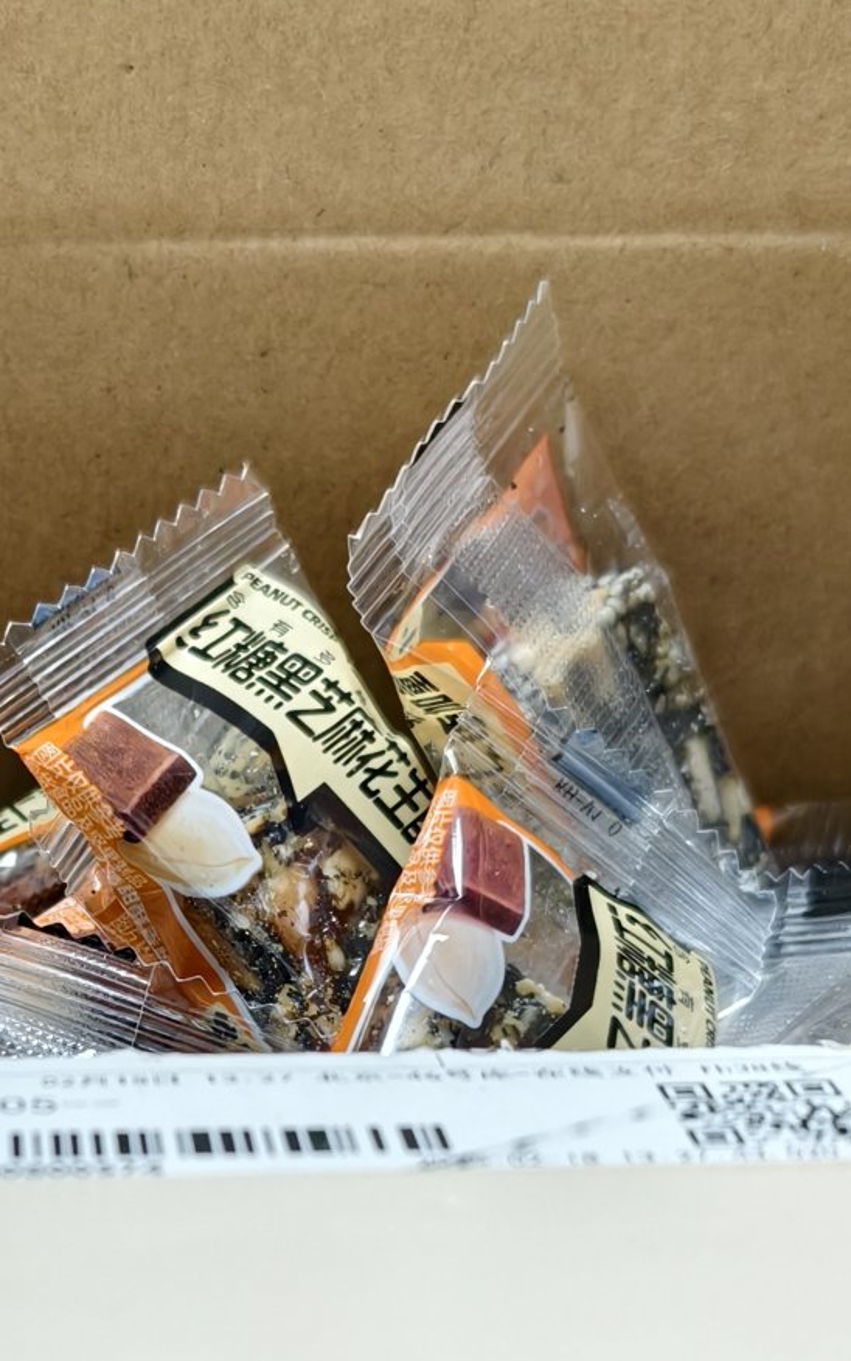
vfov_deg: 26.5
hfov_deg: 16.8
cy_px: 1140
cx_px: 0
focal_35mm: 76
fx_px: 2818
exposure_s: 1/50
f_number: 1.57
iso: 504
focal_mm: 6.54
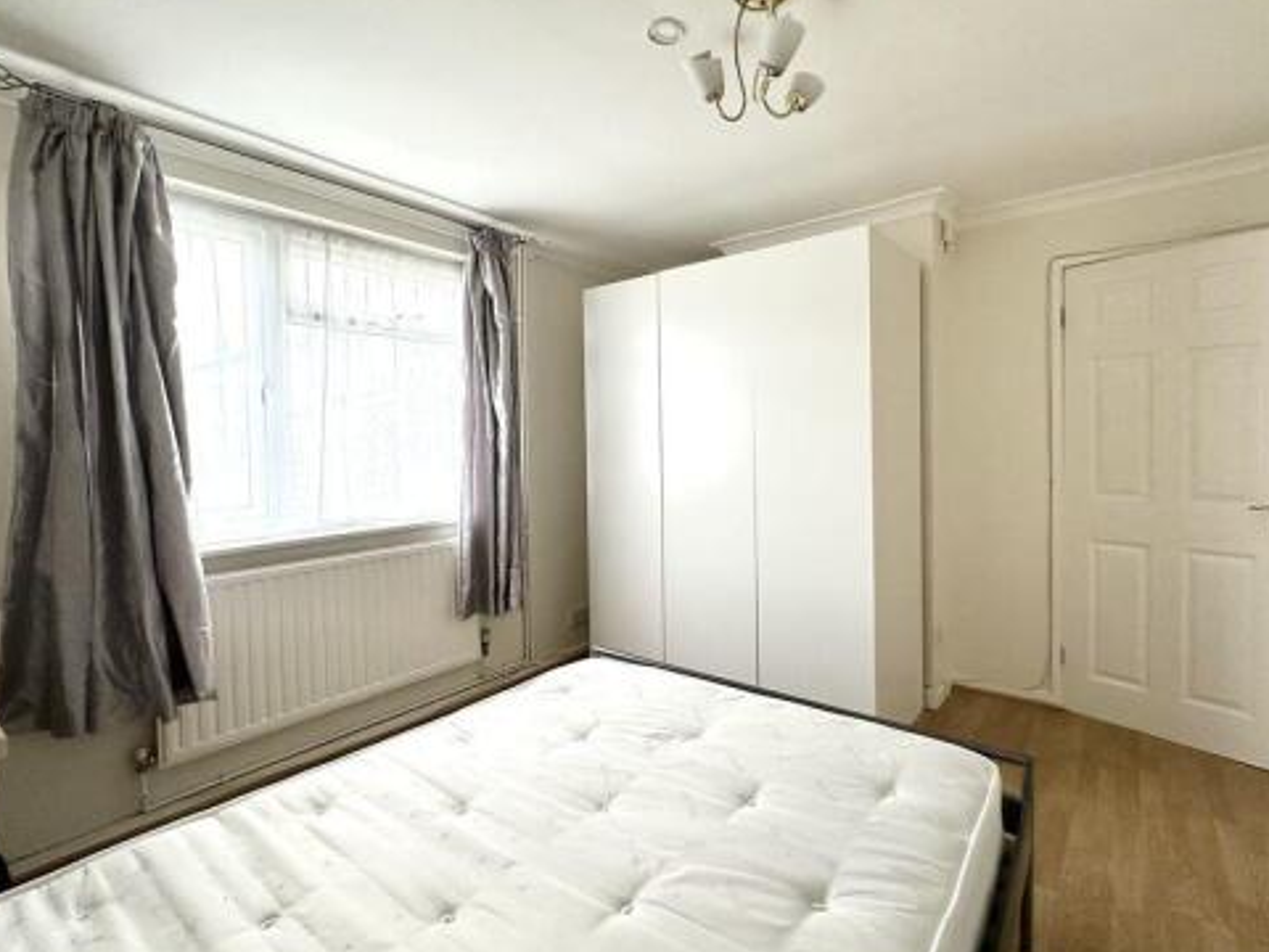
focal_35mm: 17
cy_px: 459
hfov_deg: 90.8
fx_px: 623
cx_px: 694
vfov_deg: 74.7
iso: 320
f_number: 2.2
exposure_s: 1/99
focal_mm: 2.22
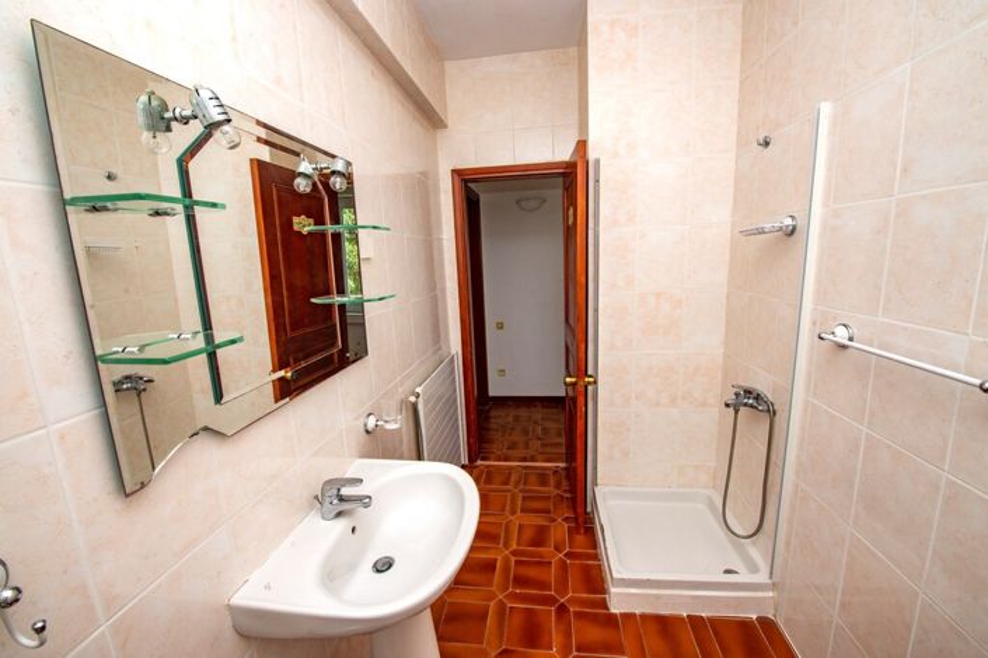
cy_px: 329
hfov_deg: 104.3
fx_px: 384
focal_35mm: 14
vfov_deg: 81.2
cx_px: 494
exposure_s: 1/125
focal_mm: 14
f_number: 11
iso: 800
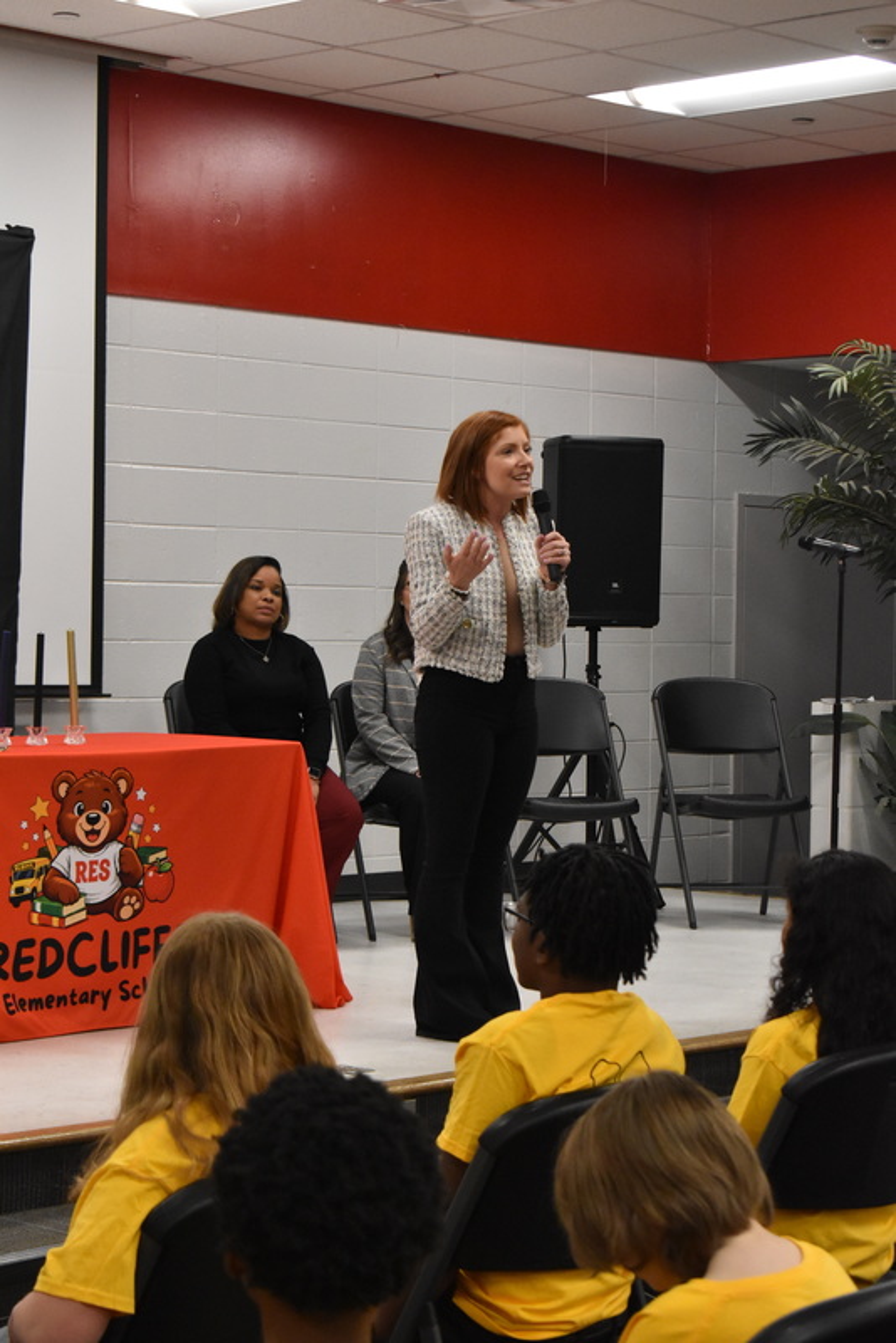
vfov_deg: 24.6
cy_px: 672
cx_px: 448
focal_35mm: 82
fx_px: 3077
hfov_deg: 16.6
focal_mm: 55
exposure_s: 1/100
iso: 3200
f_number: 7.1
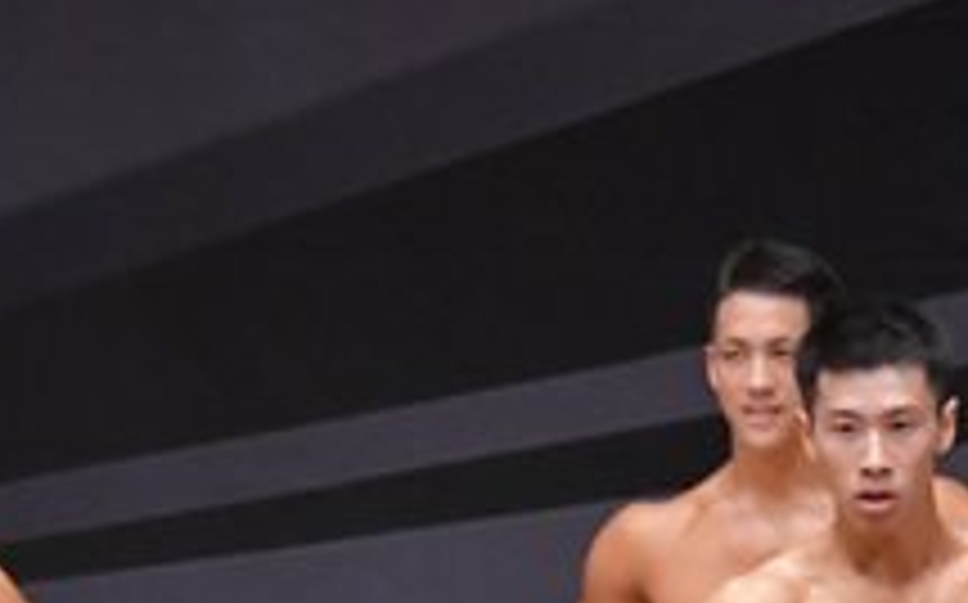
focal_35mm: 743
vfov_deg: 1.8
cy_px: 1089
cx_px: -254
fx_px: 19586
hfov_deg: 2.8
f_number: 5.6
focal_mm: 135
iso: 6400
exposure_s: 1/400
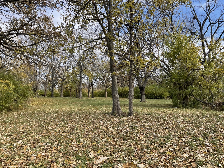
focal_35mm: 30
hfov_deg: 60.0
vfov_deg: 46.8
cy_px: 87
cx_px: 115
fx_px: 194
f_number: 1.8
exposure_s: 1/562
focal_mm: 3
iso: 16
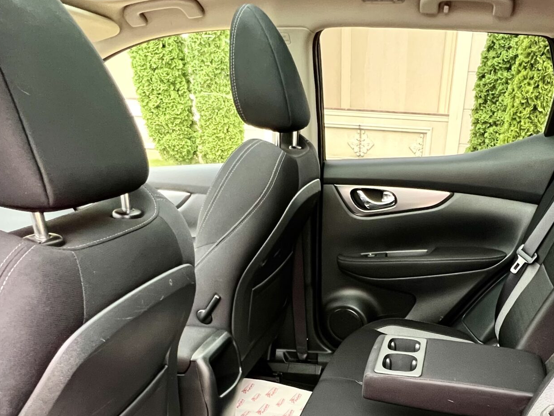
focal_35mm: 27
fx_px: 432
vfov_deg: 44.8
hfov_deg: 63.4
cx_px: 377
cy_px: 401
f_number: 1.8
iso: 320
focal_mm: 1.57
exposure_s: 1/60
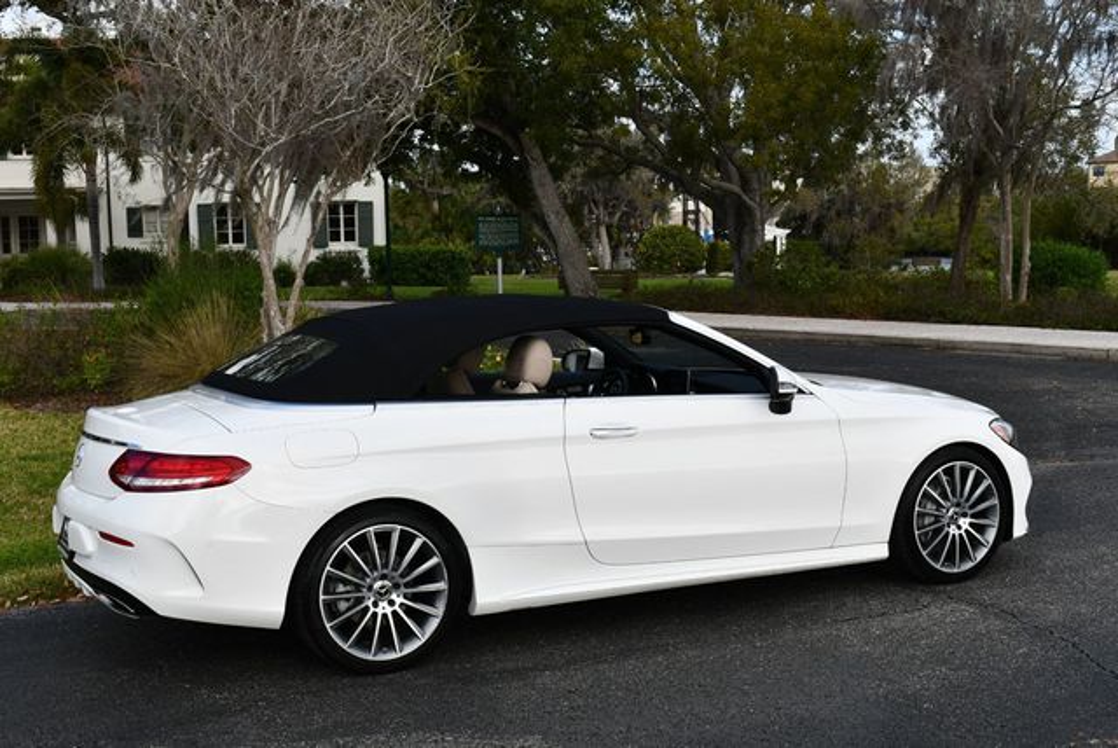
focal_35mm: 48
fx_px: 1492
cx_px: 559
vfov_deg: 28.1
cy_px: 374
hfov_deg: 41.1
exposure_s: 1/250
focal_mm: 24
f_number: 8
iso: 140
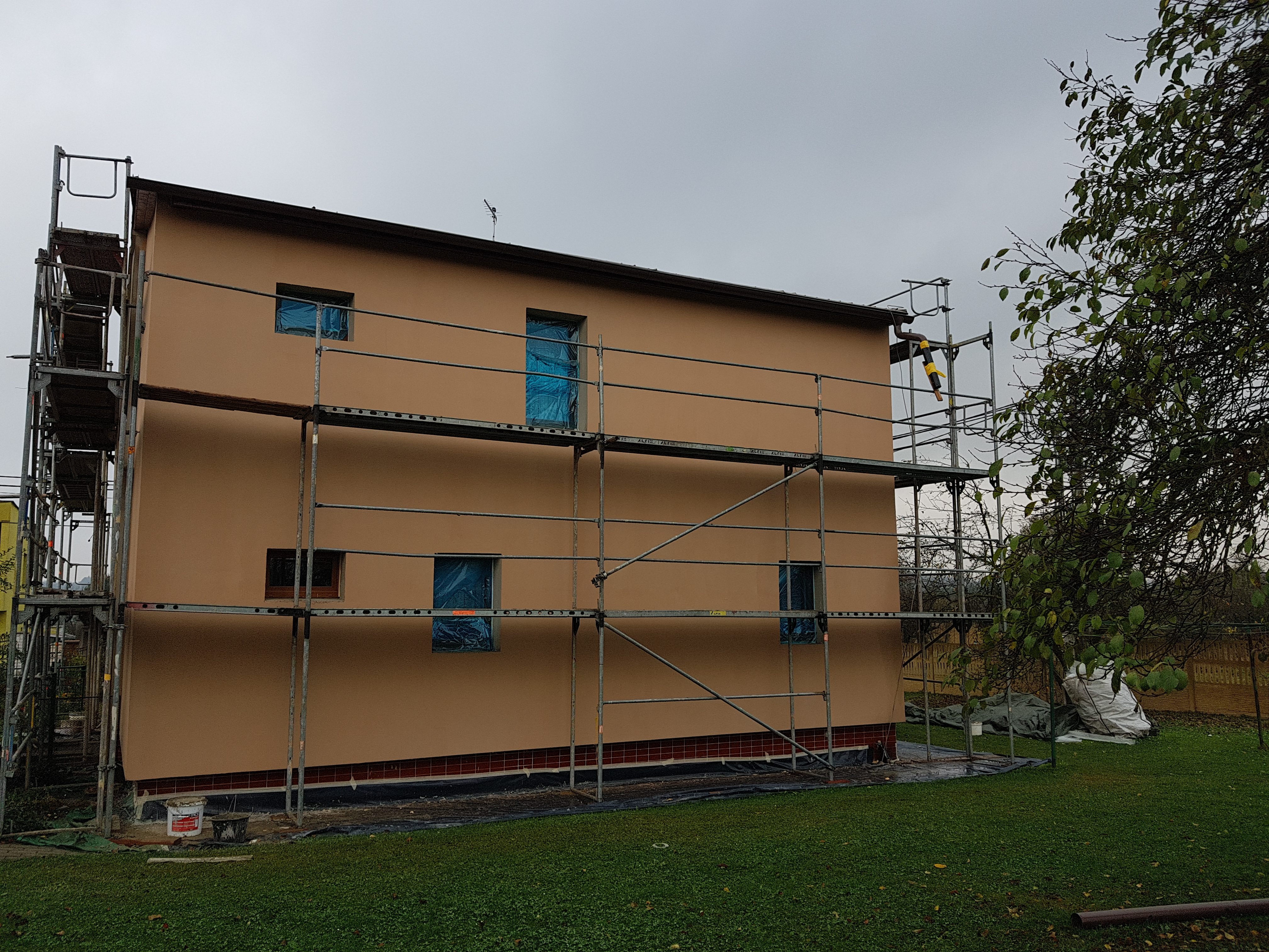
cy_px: 476
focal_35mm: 26
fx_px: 953
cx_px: 634
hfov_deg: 67.3
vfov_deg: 53.1
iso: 50
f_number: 1.7
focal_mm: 4.2
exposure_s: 1/370
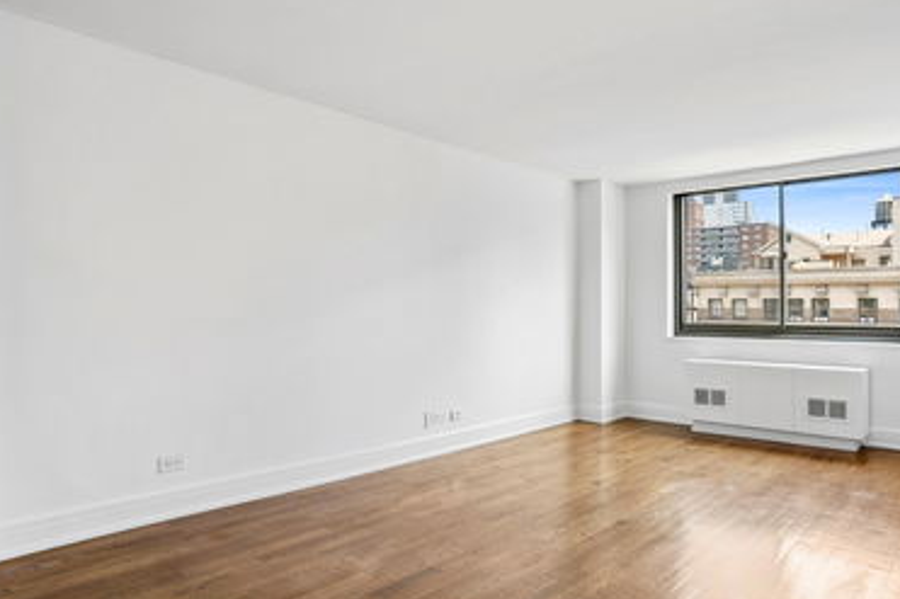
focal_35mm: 22
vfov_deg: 57.1
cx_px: 519
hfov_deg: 78.1
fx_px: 550
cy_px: 318
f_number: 8
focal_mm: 17
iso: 100
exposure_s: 1/3.33
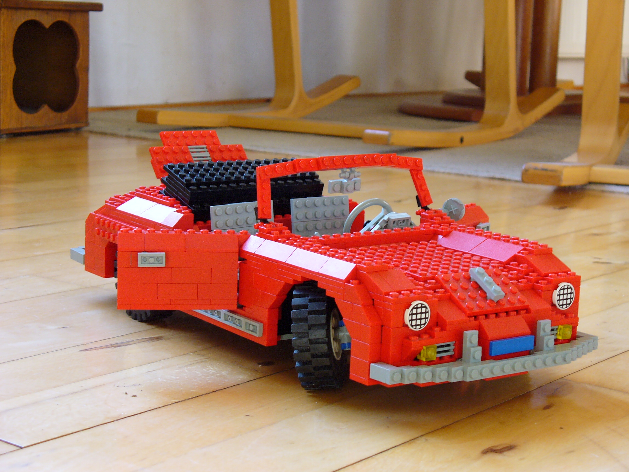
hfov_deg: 28.2
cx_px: 314
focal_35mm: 69
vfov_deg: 21.3
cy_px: 236
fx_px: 1254
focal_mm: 11.4
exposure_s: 1/20
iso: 150
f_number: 3.2
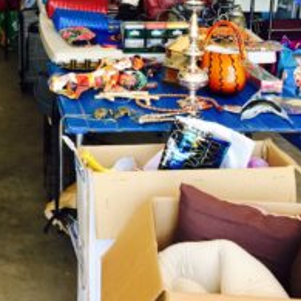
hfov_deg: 20.2
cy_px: 8
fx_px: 807
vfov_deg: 20.5
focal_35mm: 82
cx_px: -27
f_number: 2.2
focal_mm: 4.15
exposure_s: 1/60
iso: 25
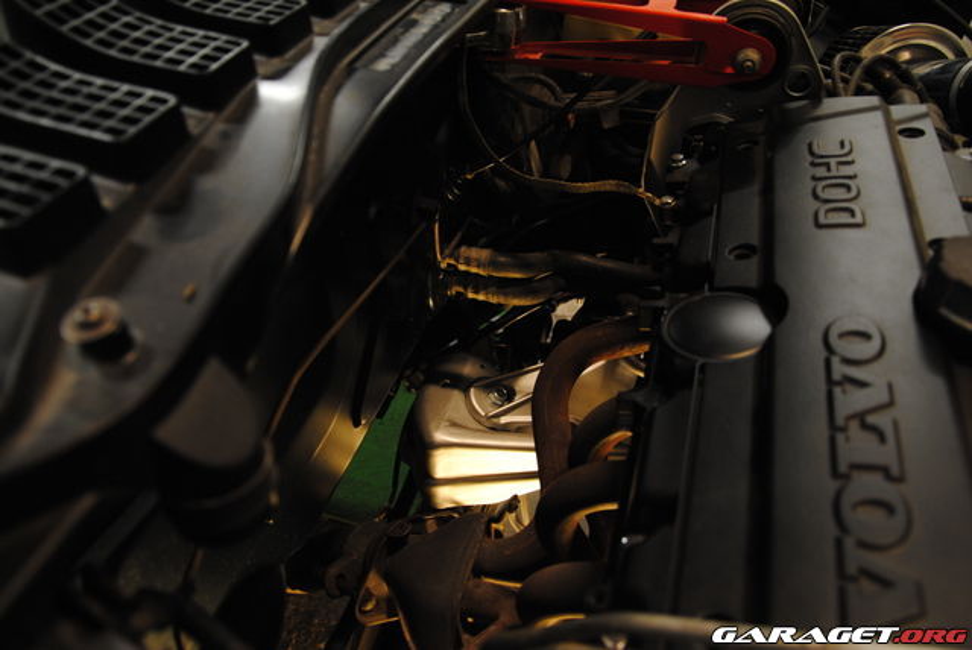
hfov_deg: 67.3
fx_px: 730
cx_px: 486
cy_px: 325
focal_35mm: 27
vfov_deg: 48.0
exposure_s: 1/10
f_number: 3.5
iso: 400
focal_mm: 18
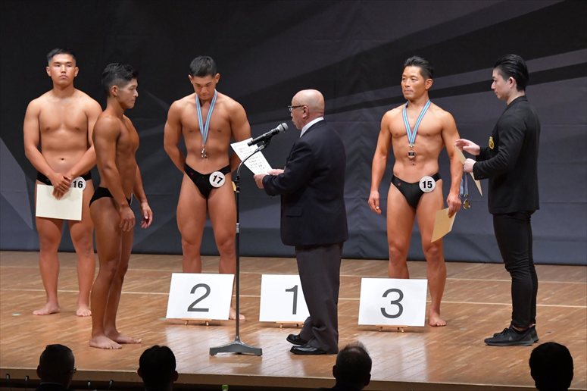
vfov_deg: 6.1
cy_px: 196
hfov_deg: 9.2
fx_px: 3667
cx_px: 294
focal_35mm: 225
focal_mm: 150
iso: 6400
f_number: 5.6
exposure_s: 1/400
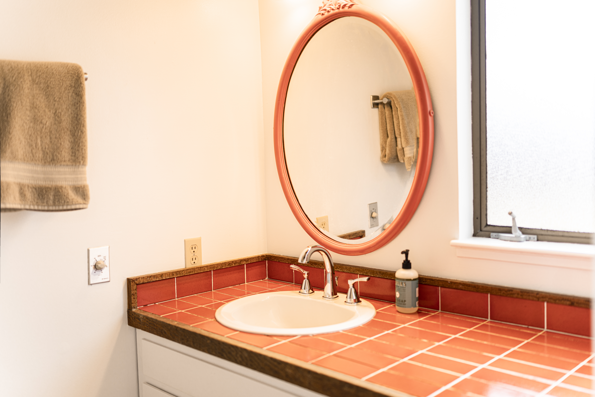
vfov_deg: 37.9
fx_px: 579
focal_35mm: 35
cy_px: 198
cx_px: 298
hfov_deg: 54.4
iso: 100
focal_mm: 35
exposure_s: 1/320
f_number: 1.4
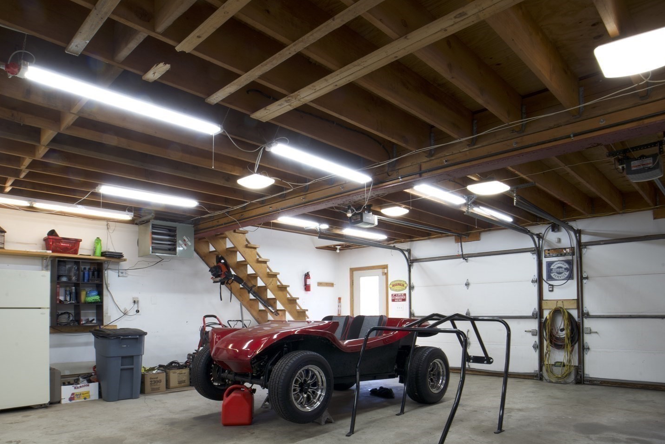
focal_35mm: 23
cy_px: 301
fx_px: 425
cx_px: 320
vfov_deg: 53.8
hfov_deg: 76.1
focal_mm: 16
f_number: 22
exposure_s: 1/1.25
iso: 320
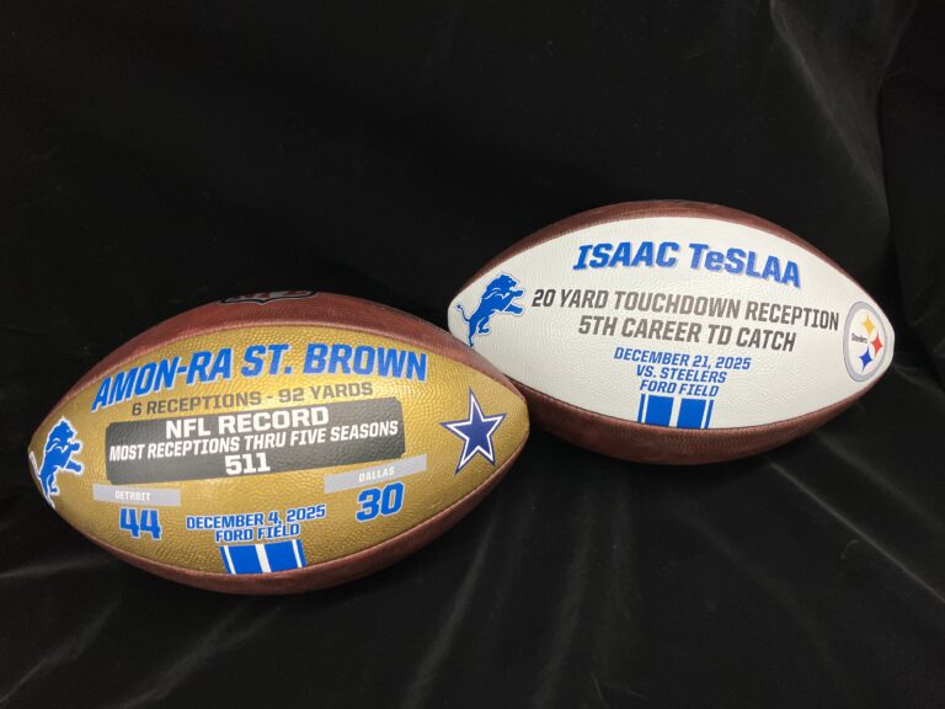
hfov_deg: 63.4
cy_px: 354
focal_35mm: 28
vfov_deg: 49.7
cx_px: 472
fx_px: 764
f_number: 1.8
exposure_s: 1/120
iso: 64
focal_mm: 3.99
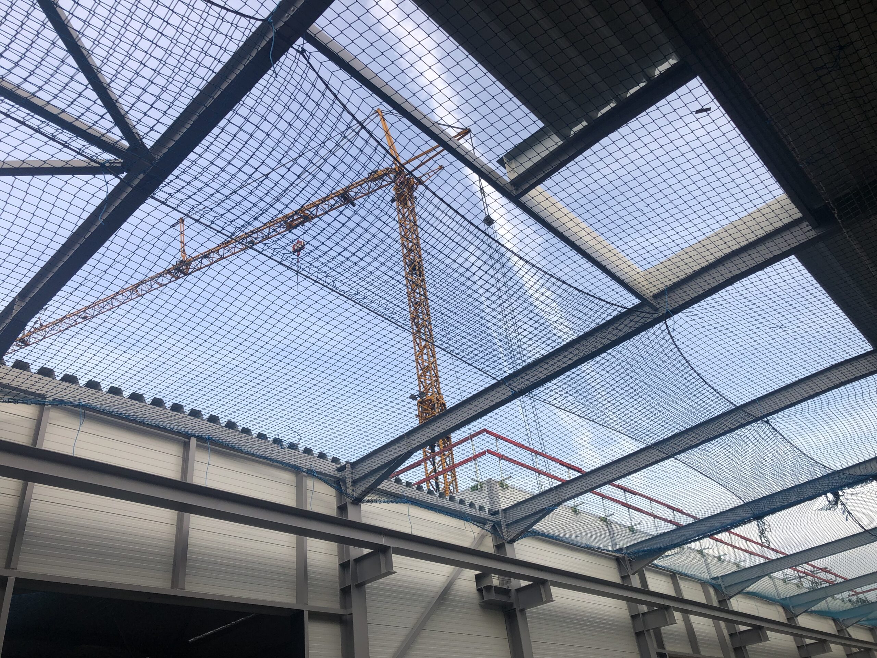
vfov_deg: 49.7
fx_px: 709
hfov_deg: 63.4
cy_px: 329
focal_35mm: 28
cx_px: 438
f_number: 1.8
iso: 20
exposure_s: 1/205
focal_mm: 3.99
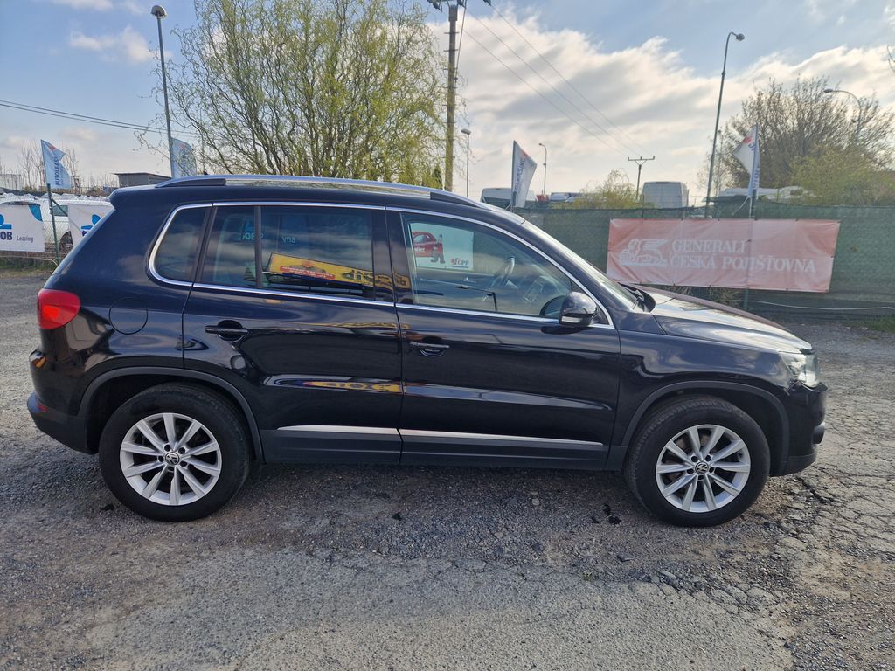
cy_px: 336
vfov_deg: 58.9
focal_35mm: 23
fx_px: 595
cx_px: 448
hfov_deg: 73.9
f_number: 1.8
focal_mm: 5.4
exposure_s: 1/1144
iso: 50
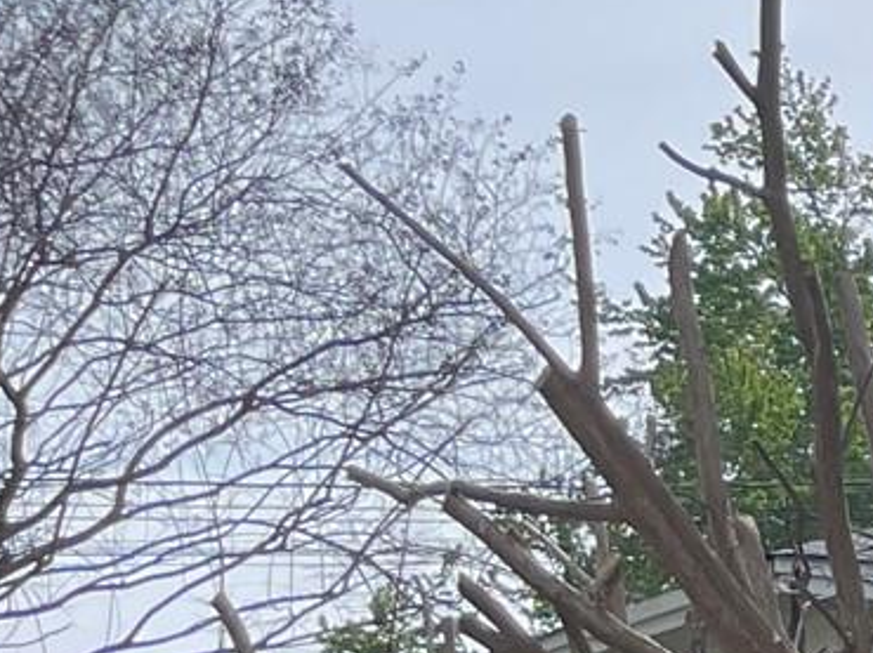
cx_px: 2381
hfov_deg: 10.7
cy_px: 837
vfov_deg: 10.1
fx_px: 3629
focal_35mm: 144
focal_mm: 4.2
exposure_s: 1/2053
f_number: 1.6
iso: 32
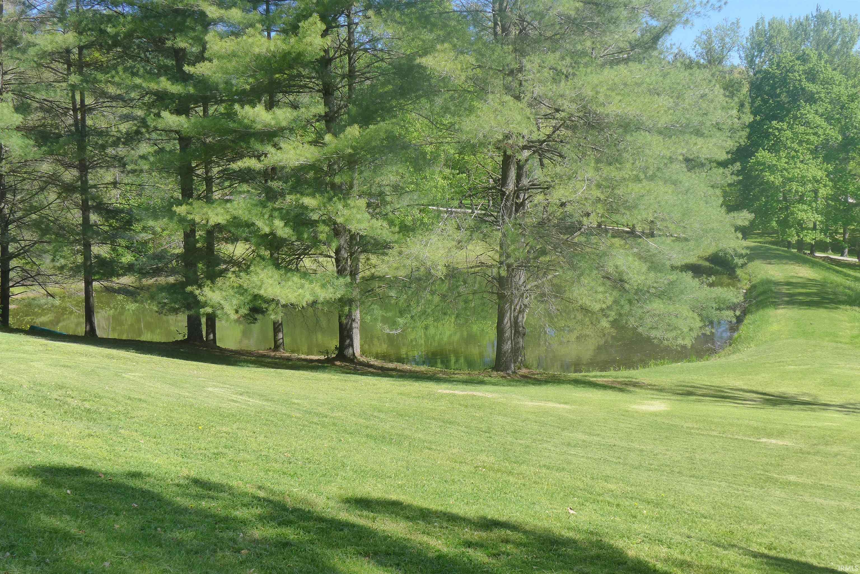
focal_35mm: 40
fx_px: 956
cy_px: 287
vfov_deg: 33.4
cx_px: 430
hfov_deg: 48.4
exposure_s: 1/640
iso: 160
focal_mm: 7.9
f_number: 3.2
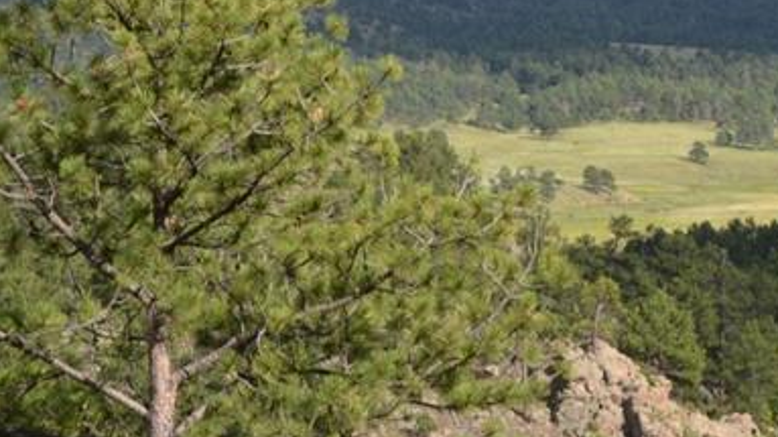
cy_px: 33
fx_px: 4330
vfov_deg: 5.8
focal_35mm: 210
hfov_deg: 10.2
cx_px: 676
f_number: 7.1
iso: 100
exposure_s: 1/200
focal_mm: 50
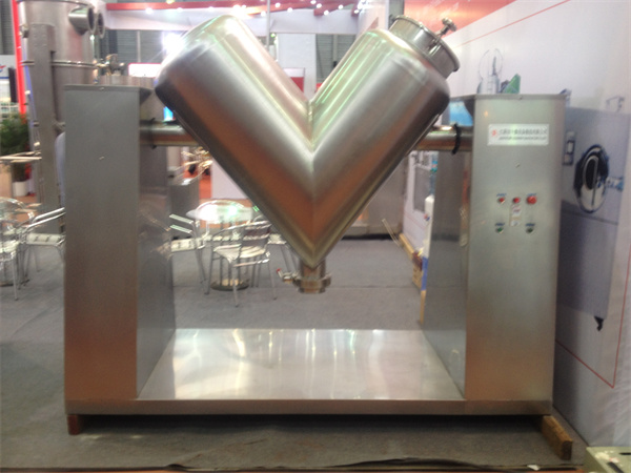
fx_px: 638
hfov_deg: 52.6
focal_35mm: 35
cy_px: 236
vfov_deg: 40.7
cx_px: 316
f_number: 2.4
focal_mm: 4.28
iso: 64
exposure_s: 1/20
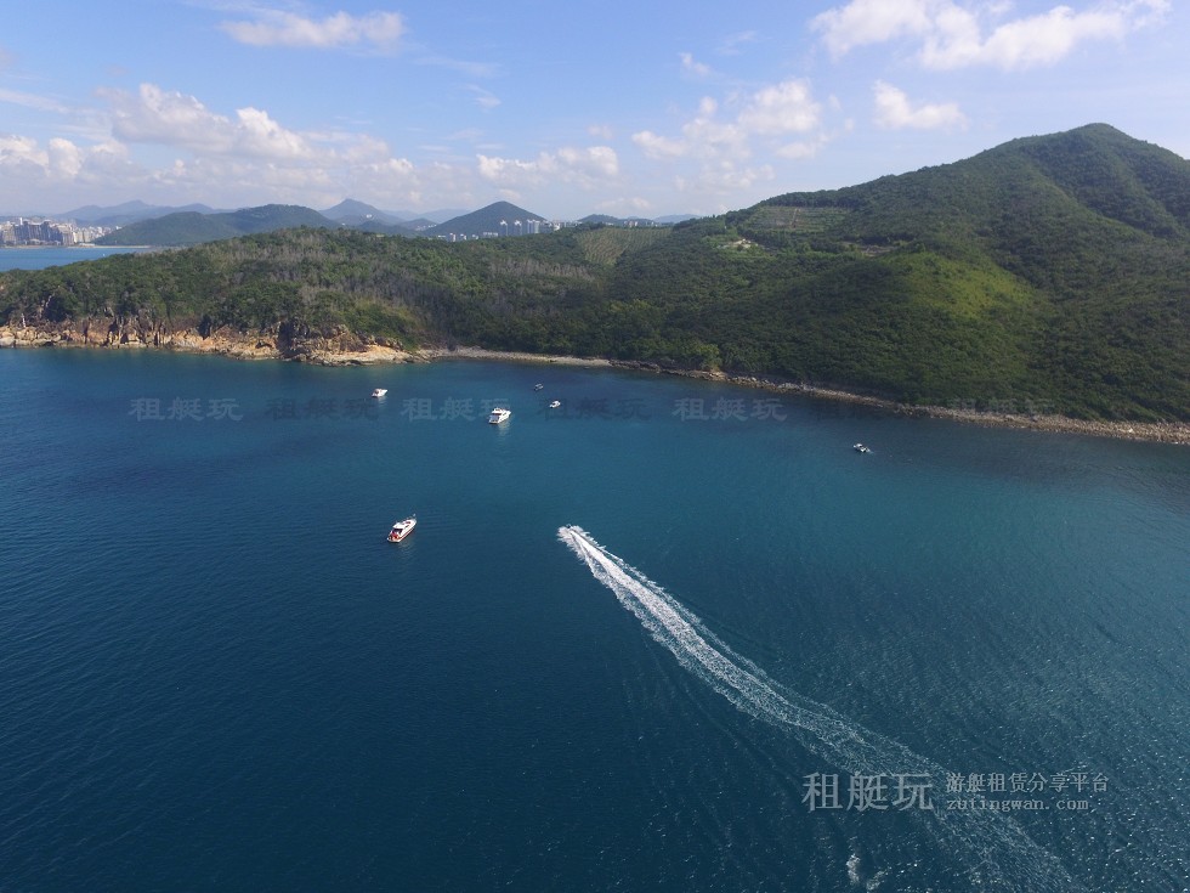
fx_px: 688
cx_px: 595
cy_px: 446
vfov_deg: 66.0
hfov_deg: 81.7
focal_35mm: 20
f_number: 2.8
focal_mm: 3.61
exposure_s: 1/1344
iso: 100
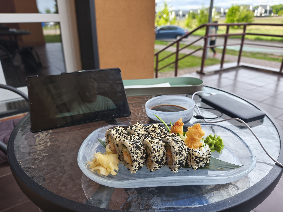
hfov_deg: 73.9
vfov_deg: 58.9
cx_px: 142
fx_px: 188
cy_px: 106
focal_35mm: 23
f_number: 1.65
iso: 64
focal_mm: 6.18
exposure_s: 1/99.9
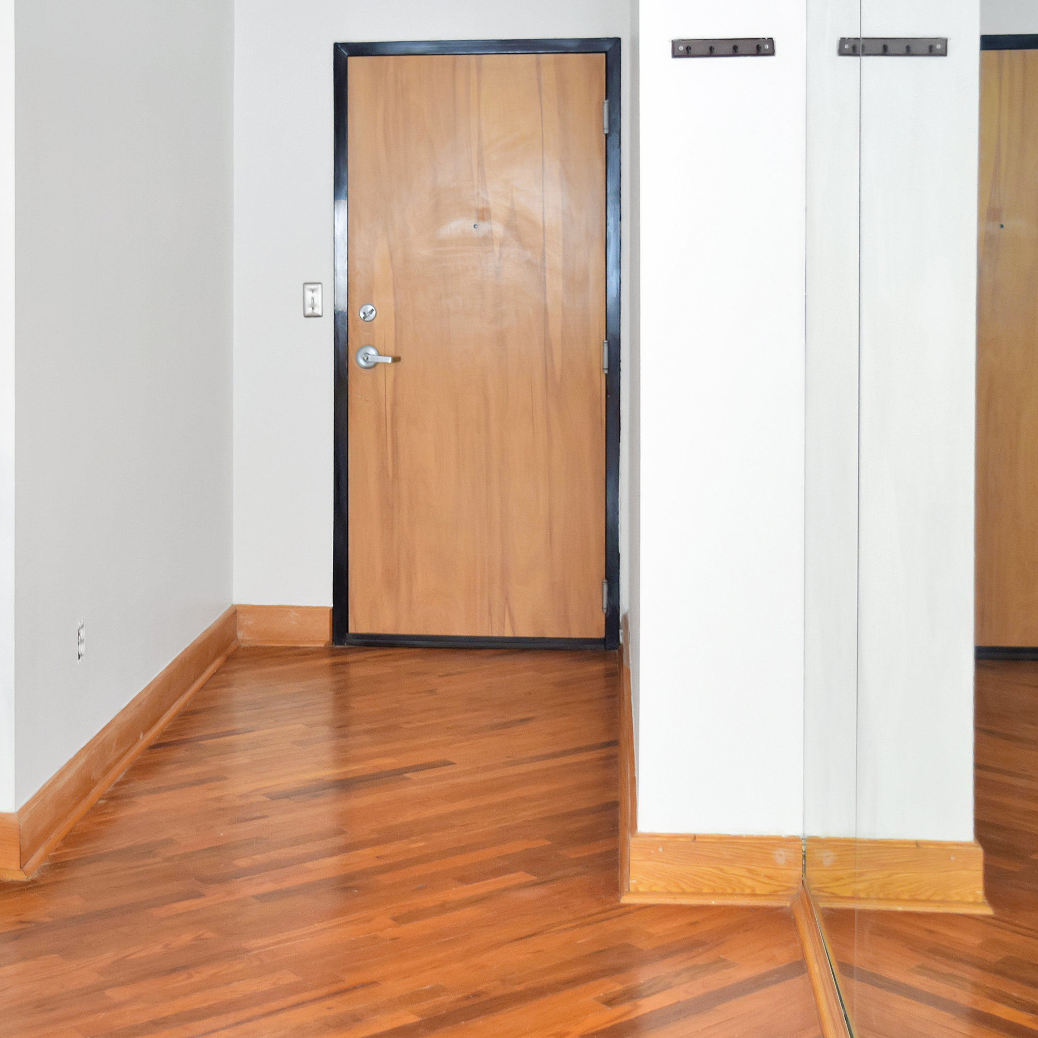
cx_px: 379
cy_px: 529
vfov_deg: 32.4
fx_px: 1786
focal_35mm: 53
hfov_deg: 32.2
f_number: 4
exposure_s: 1/60
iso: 450
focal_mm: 27
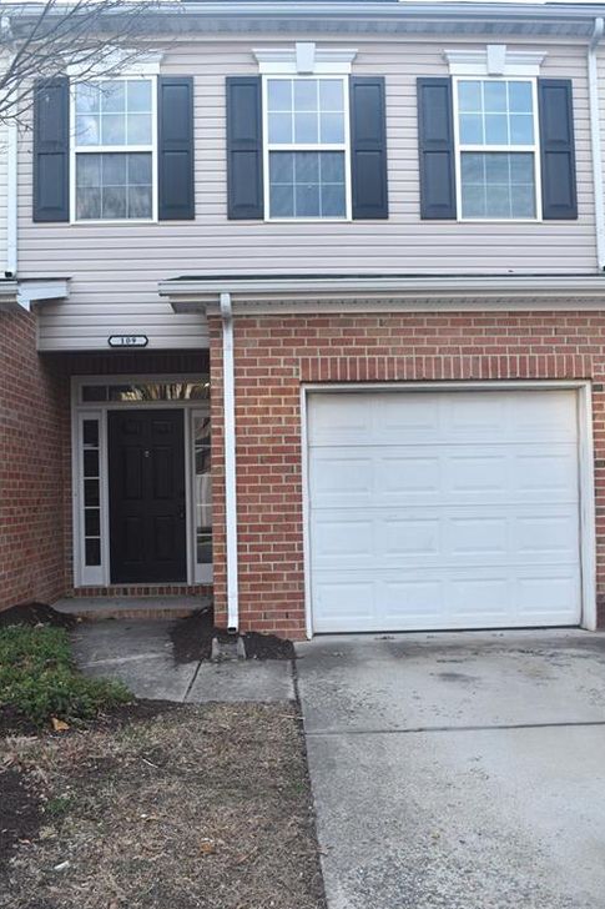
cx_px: 309
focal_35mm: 34
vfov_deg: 55.8
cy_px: 467
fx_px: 857
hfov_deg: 38.9
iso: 400
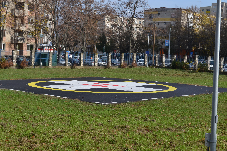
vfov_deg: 20.2
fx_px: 426
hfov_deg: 29.9
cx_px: 114
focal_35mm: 68
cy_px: 76
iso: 100
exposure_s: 1/200
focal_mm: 45
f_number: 7.1
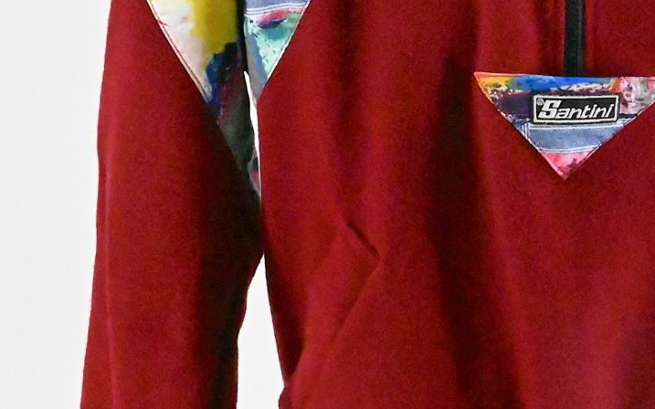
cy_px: 177
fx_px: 3409
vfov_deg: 6.9
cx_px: 595
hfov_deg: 10.9
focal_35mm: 191
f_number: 20
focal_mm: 70
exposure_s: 1/640
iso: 51200
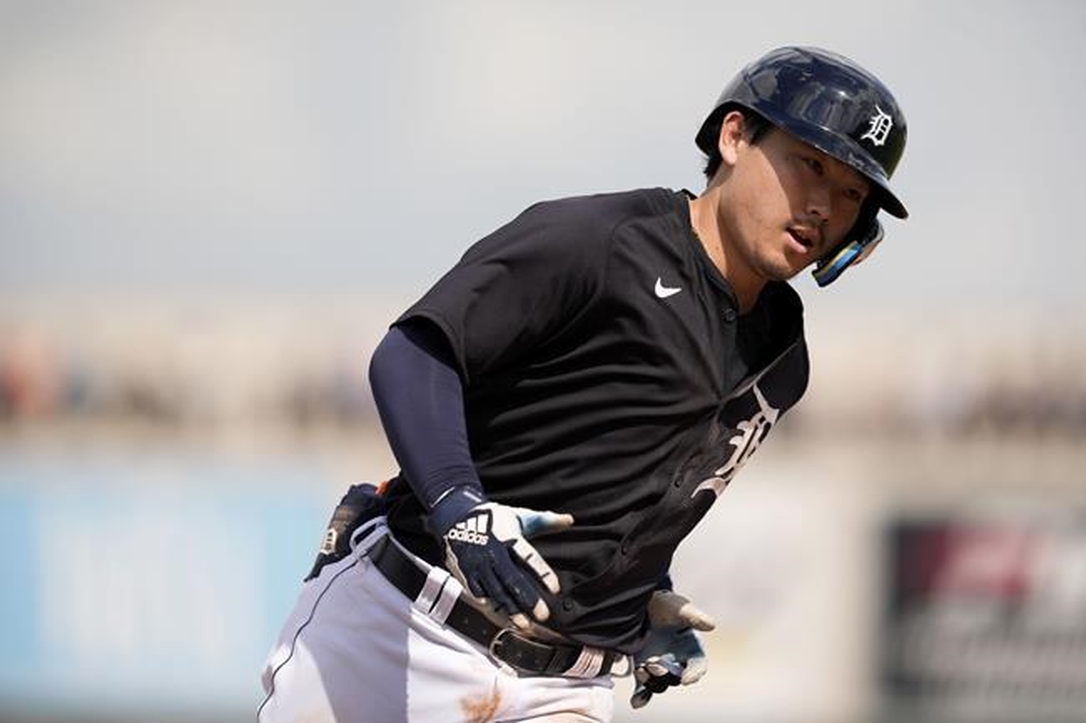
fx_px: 12063
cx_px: 543
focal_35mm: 400
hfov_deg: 5.2
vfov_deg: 3.4
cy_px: 362
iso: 320
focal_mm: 400
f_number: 3.2
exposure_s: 1/5000
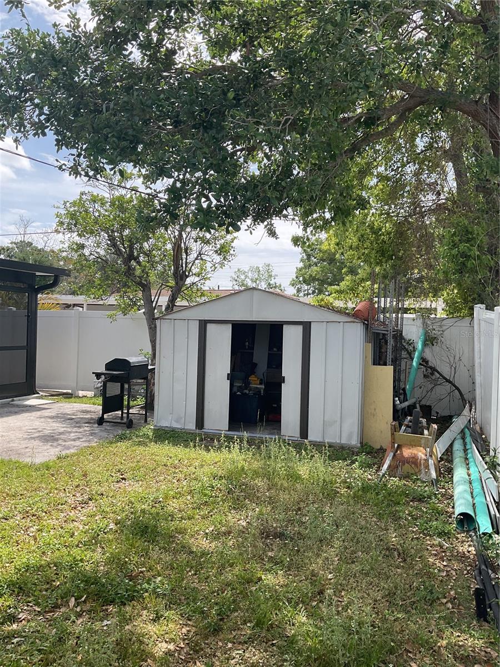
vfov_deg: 61.7
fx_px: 559
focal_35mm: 29
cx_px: 250
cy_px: 334
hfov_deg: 48.2
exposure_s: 1/792
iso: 16
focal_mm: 3
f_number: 1.8
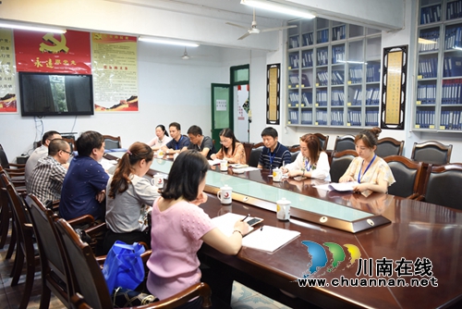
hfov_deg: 60.3
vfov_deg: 42.4
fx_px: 398
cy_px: 154
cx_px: 231
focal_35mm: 31
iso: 900
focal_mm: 31
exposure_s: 1/30
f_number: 2.8
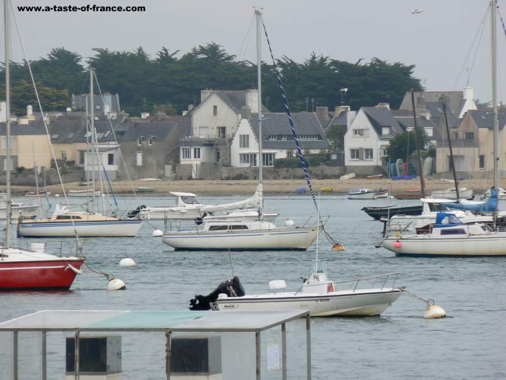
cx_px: 253
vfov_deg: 3.4
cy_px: 190
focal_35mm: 432
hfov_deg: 4.6
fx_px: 6315
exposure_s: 1/400
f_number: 6.3
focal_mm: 72
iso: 80
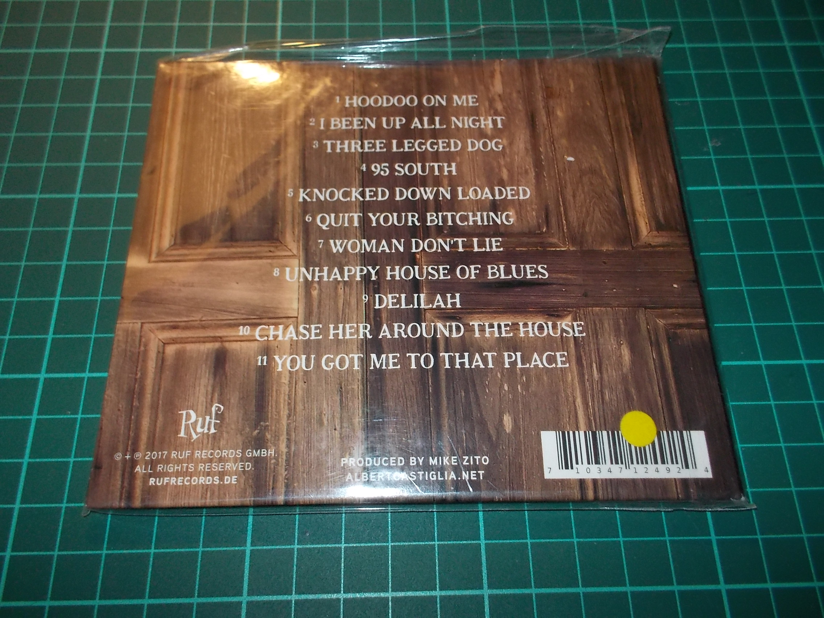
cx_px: 412
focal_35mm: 29
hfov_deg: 61.7
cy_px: 309
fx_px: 690
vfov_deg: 48.2
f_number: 3.3
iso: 200
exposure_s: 1/30
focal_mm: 4.1
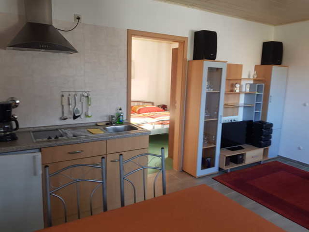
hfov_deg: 67.3
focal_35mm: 26
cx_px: 154
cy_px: 116
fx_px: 232
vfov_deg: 53.1
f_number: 1.7
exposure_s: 1/50
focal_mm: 4.2
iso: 80
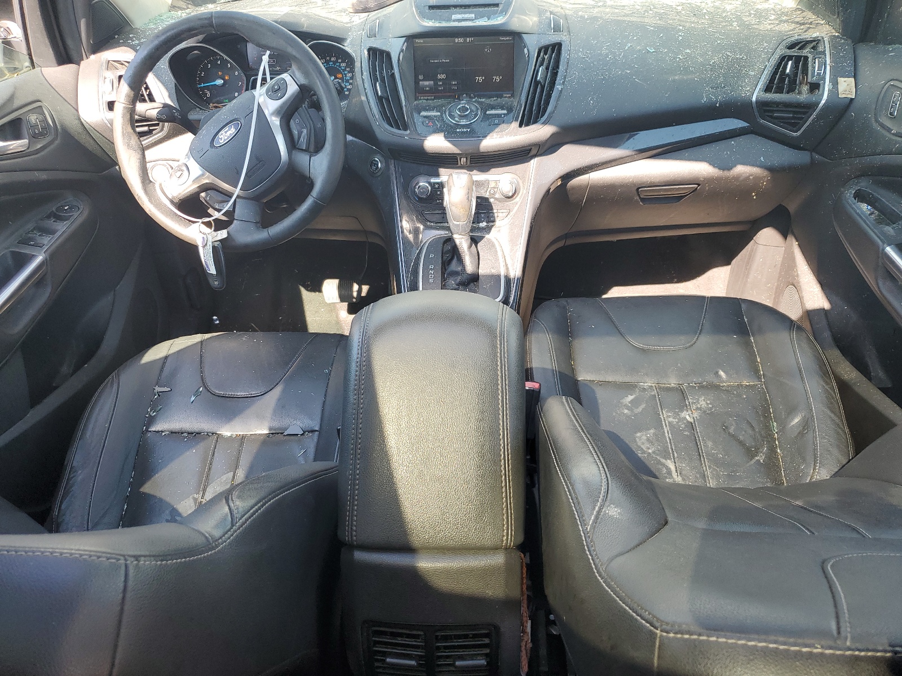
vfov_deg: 53.1
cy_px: 338
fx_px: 677
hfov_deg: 67.3
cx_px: 451
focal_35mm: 26
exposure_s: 1/256
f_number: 1.5
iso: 50
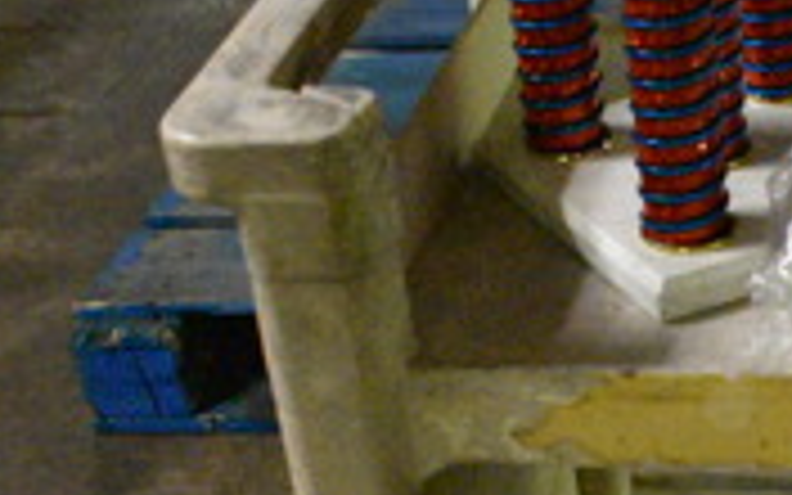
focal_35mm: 106
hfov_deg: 18.4
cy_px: 590
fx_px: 2288
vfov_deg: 12.1
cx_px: 1008
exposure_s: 1/100
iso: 12800
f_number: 3.8
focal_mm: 20
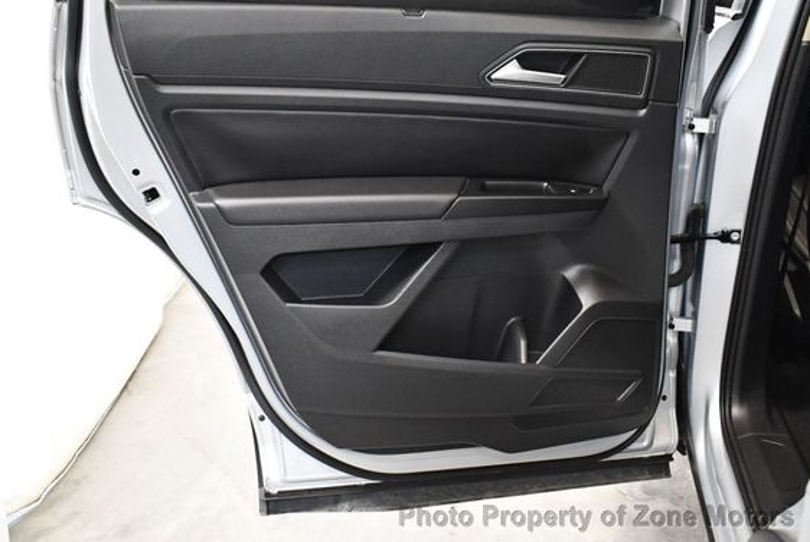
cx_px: 382
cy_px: 236
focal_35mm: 41
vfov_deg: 32.7
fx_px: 923
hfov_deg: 47.3
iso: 3200
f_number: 3.5
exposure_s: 1/60
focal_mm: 18
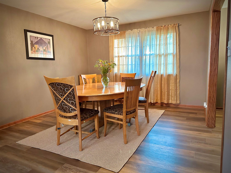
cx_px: 116
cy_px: 86
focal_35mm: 24
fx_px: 160
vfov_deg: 56.8
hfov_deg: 71.6
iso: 800
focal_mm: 6.86
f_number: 1.78
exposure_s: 1/60
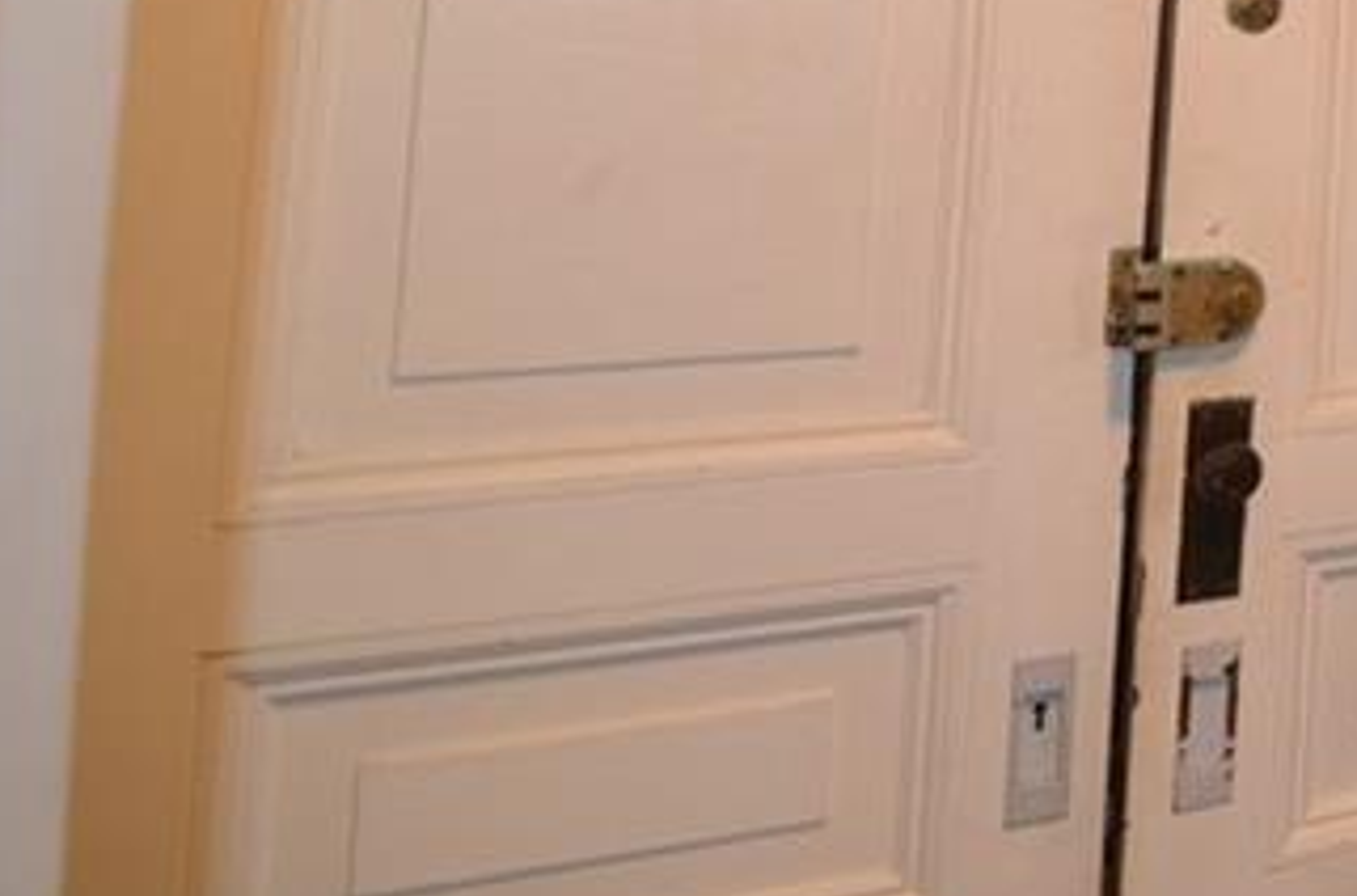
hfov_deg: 26.7
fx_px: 1977
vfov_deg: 22.9
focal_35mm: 53
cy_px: -256
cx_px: 2050
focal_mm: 11
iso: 800
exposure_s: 1/60
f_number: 2.8
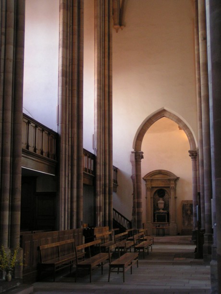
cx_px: 110
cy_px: 147
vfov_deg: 35.5
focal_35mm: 54
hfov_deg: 27.0
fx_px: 460
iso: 200
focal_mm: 8.3
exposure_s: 1/13
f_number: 3.2
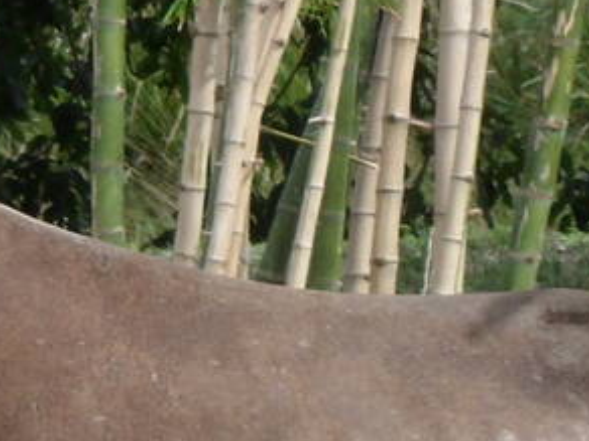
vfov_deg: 1.0
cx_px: -157
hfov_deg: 1.3
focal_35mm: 1481
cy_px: 586
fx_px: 25200
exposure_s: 1/180
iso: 80
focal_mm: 46.8
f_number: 5.9
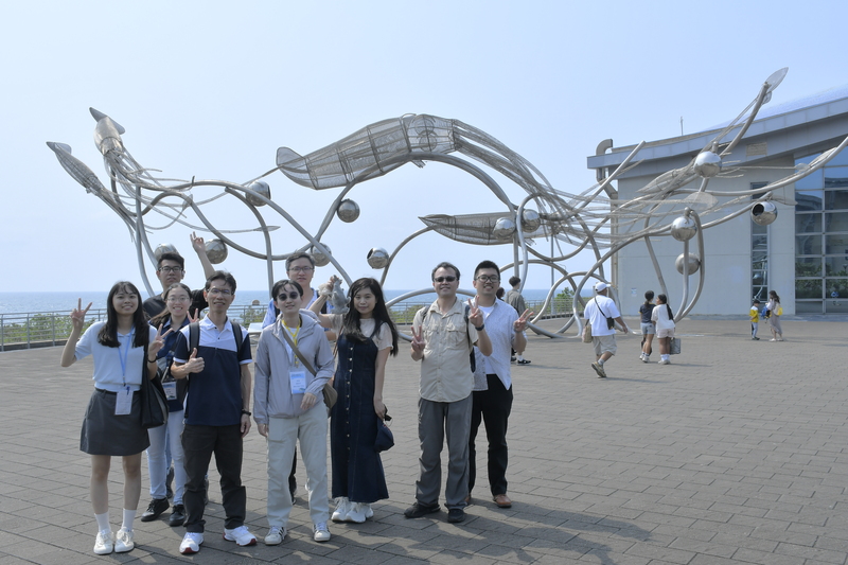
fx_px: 777
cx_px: 424
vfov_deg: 40.0
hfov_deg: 57.2
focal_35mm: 33
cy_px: 282
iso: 160
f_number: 11
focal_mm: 22
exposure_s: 1/320
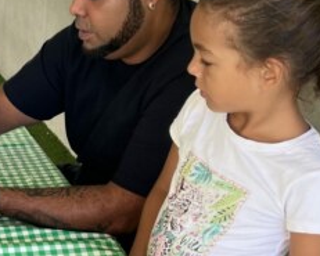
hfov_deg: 20.6
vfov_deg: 17.4
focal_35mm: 88
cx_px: -42
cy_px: 173
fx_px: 834
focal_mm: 5.7
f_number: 1.5
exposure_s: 1/121
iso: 40
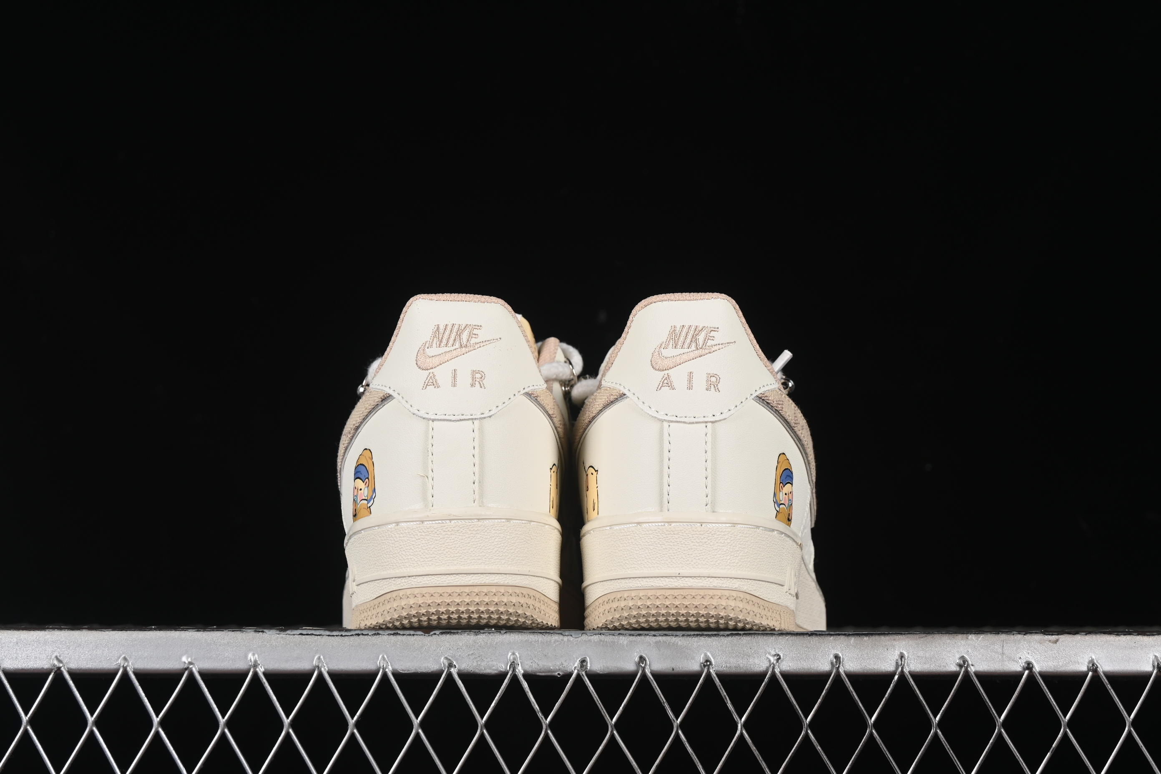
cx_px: 580
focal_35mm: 75
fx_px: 2419
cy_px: 387
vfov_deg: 18.2
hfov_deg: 27.0
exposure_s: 1/80
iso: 160
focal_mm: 50
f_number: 8
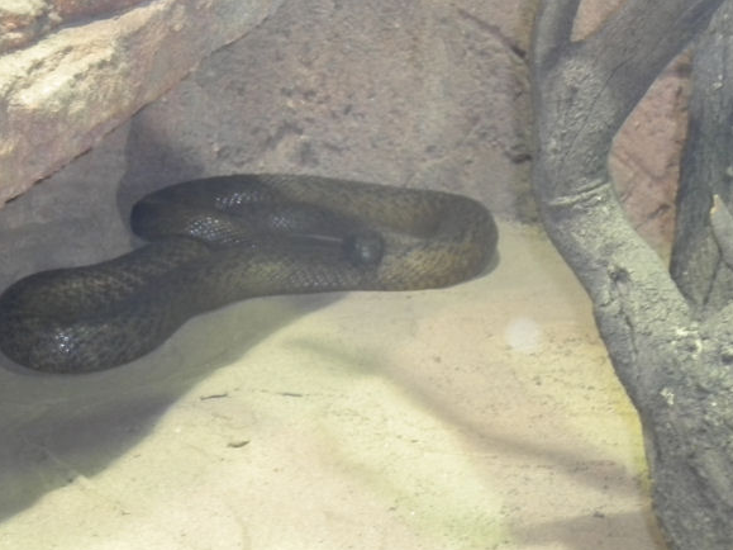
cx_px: 310
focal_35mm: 127
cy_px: 271
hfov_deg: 15.5
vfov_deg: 11.7
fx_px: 2689
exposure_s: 1/16.6
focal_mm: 18.9
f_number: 5.9
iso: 400
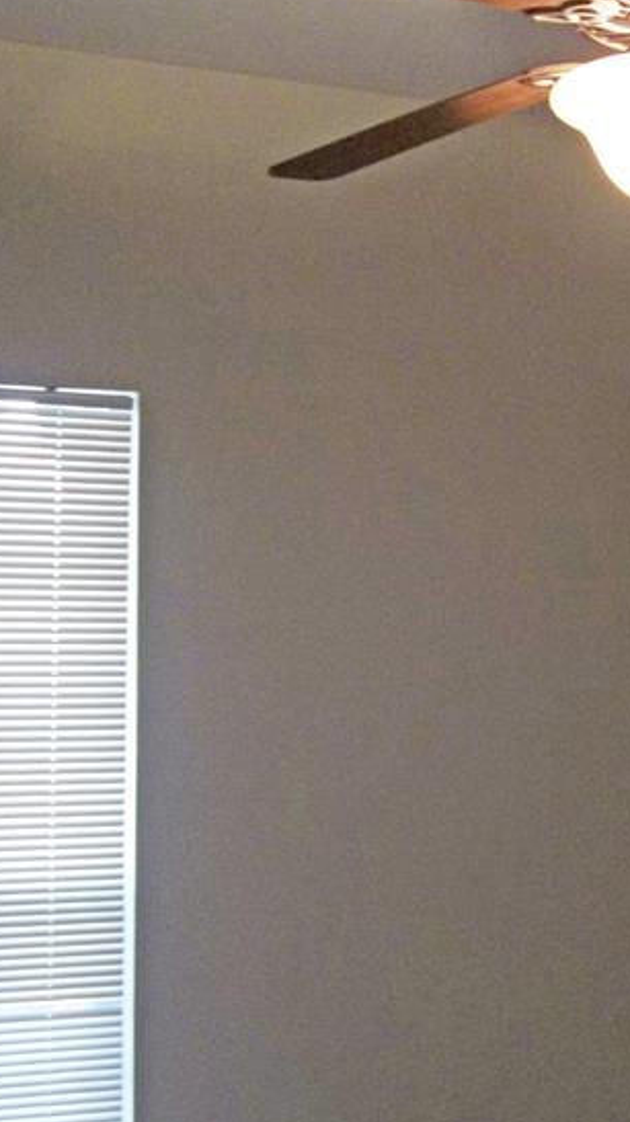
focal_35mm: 55
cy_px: 654
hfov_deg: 21.8
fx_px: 1636
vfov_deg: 37.8
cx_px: 380
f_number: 3.5
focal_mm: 4.9
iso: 160
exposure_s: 1/15
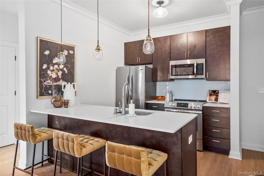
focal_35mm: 23
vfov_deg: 55.0
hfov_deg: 76.1
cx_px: 132
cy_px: 88
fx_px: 169
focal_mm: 23
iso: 400
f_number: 8
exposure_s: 1
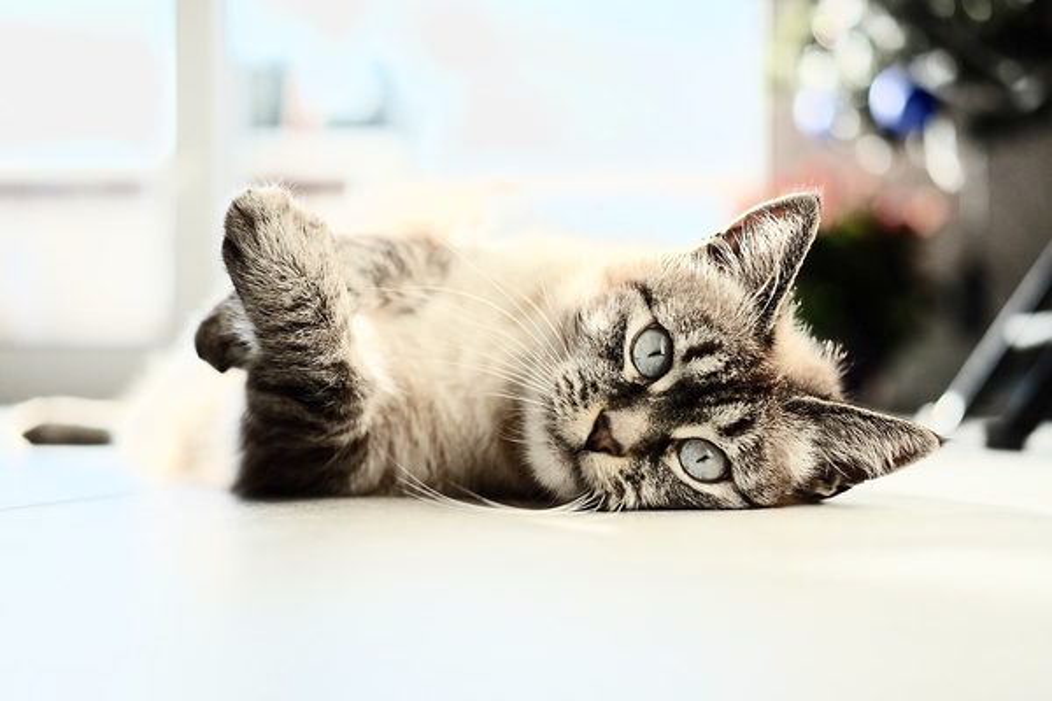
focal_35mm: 53
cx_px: 526
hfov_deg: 37.5
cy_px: 350
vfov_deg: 25.5
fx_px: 1549
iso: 400
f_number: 2
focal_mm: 35
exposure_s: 1/3800
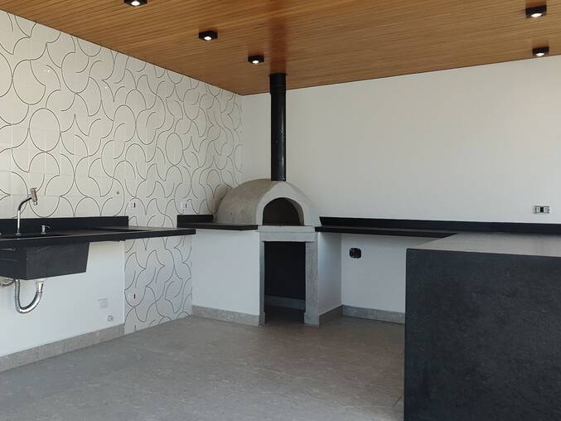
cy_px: 171
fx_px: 551
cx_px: 85
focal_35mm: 34
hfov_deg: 49.6
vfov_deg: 41.6
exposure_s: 1/124
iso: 50
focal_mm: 1.65
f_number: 2.2
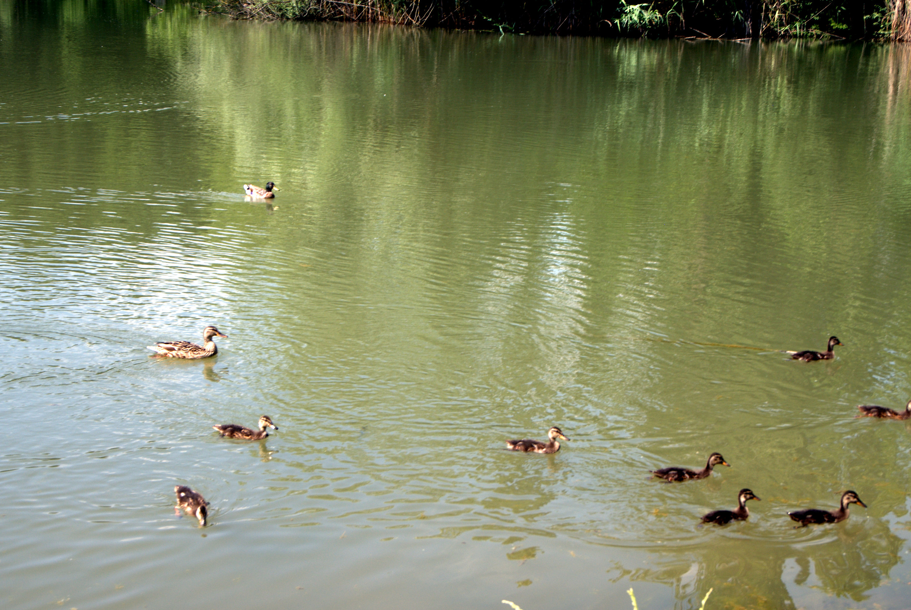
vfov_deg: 23.9
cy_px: 305
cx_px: 456
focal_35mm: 57
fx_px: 1445
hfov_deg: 35.0
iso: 100
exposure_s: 1/160
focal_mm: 38
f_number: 7.1
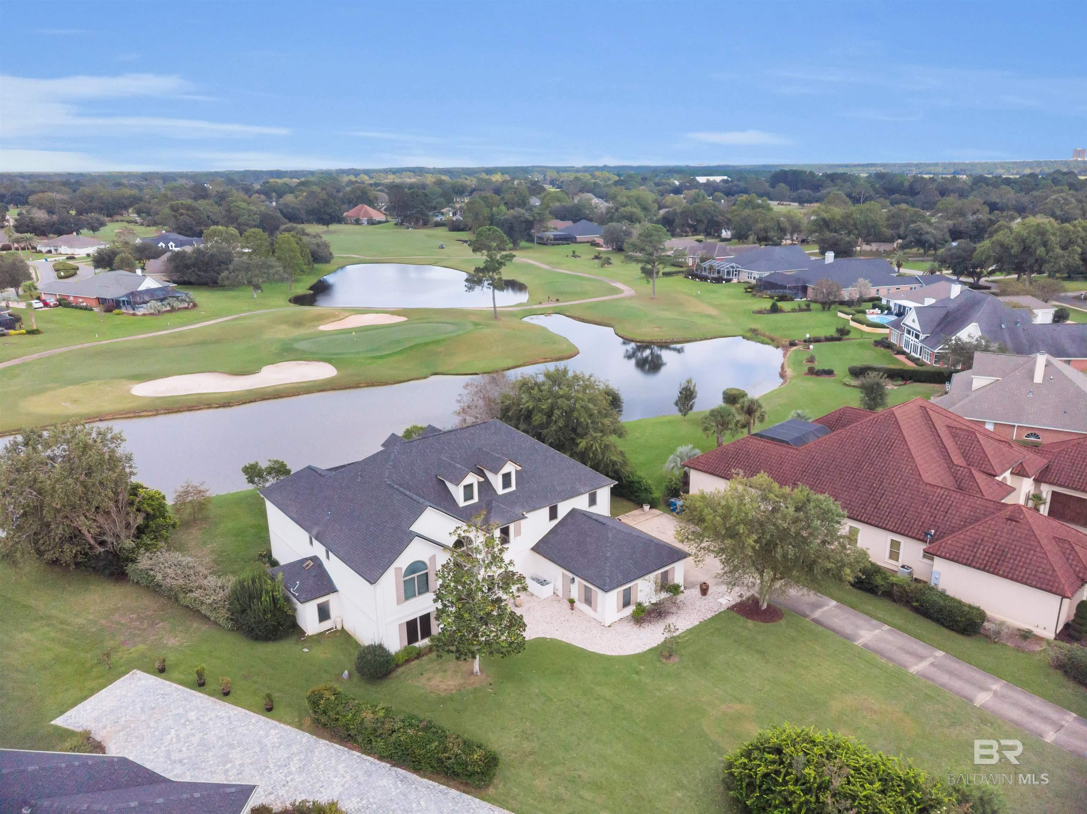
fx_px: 753
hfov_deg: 71.6
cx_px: 544
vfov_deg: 56.8
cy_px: 407
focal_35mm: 24
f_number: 2.8
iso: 200
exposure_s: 1/100
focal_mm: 4.5
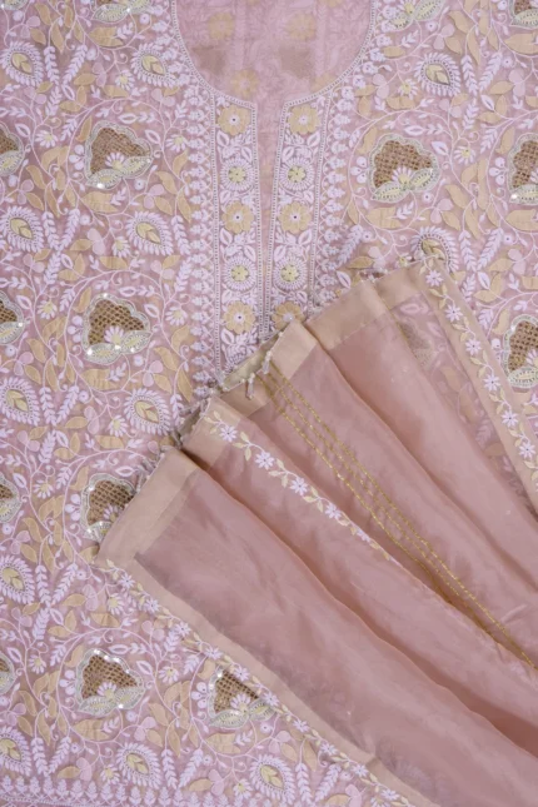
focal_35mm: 24
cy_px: 404
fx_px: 538
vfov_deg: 73.7
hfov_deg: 53.1
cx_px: 269
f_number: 16
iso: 100
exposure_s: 1/160
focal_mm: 16
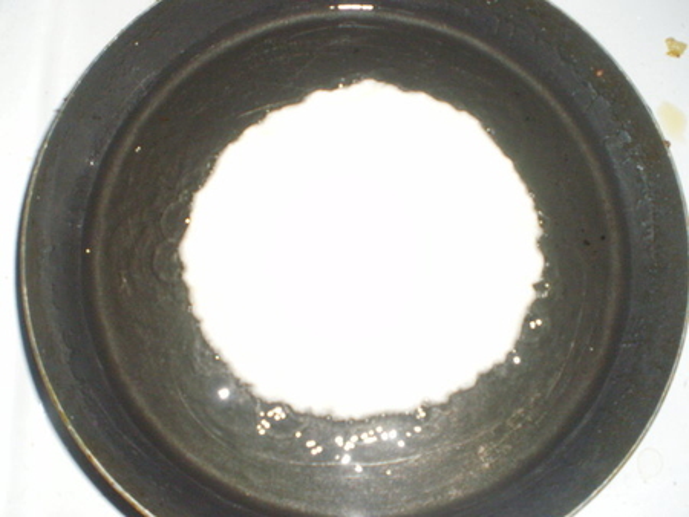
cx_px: 344
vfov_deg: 39.7
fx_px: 717
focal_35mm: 36
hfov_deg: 51.3
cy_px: 258
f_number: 3.1
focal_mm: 6.3
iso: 400
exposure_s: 1/250
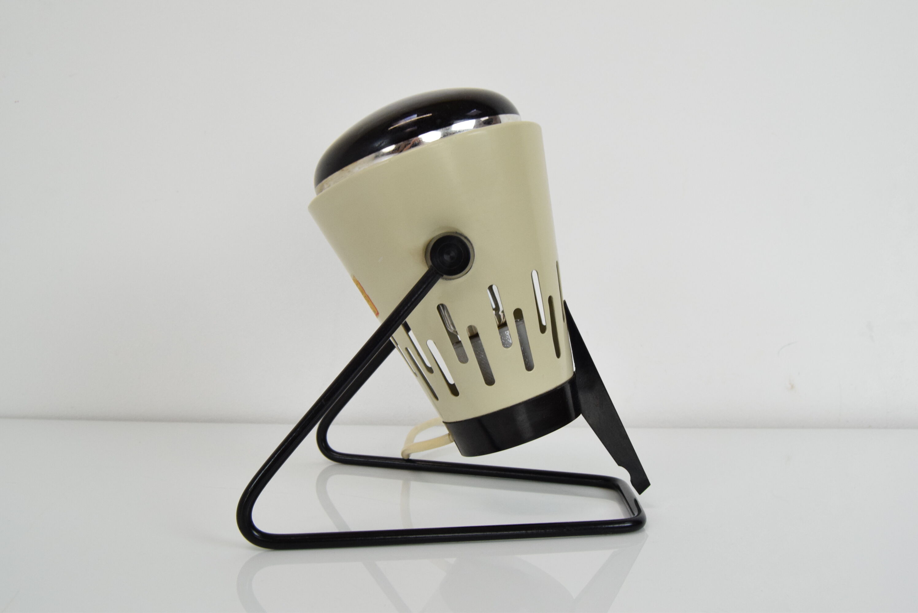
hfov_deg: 55.1
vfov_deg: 38.4
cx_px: 459
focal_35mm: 34
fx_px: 880
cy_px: 306
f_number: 8
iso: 1600
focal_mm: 23
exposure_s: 1/250
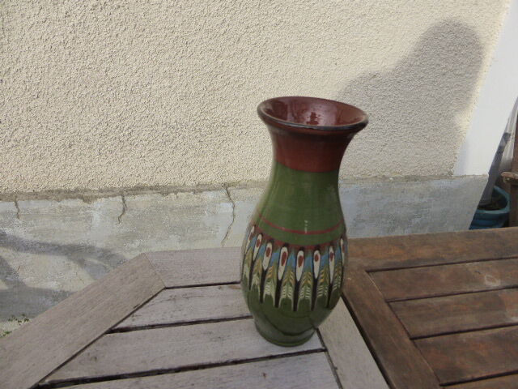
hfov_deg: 69.4
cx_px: 259
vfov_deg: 54.9
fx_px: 374
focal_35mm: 25
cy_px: 194
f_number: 3.3
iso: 200
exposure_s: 1/800
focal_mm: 4.3
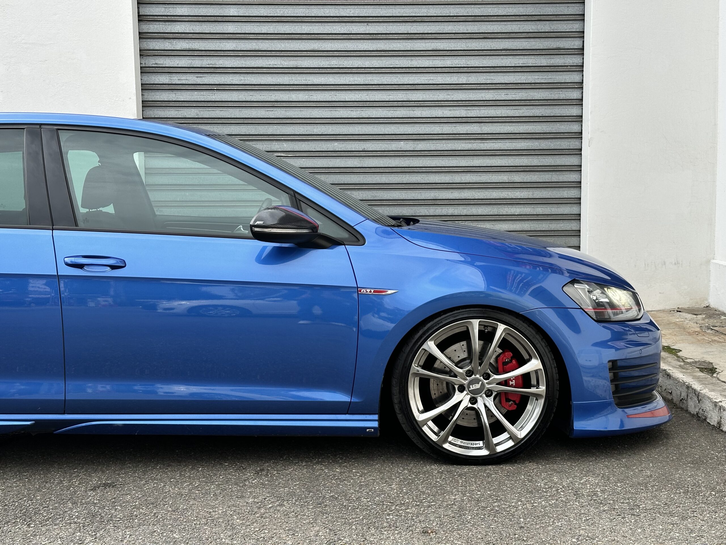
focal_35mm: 48
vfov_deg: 30.3
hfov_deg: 39.7
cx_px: 363
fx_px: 1007
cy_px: 272
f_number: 1.78
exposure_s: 1/962
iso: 64
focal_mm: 6.86
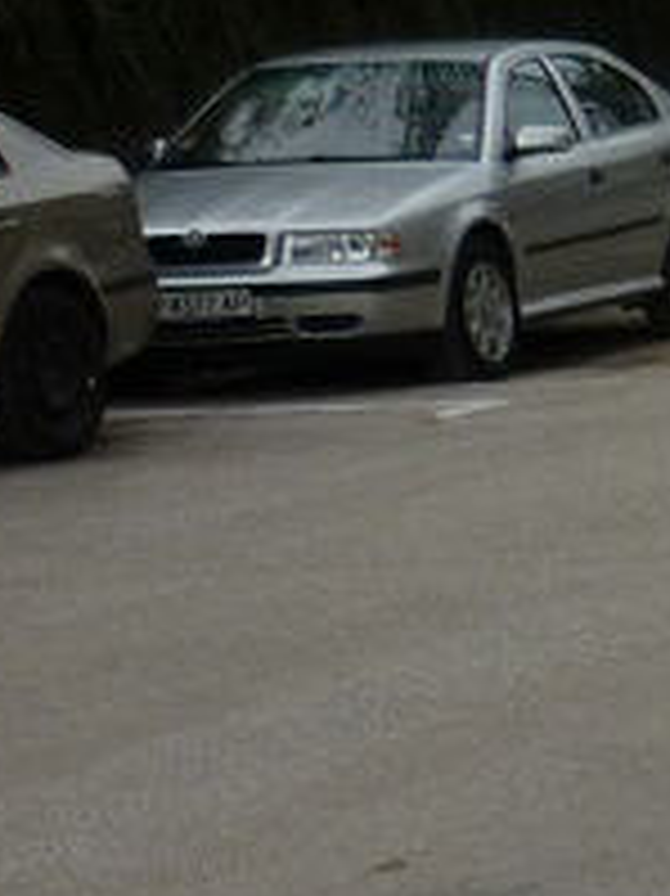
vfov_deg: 11.8
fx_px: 4289
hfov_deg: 7.5
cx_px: 2217
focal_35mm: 166
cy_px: 806
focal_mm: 5.5
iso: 80
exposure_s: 1/400
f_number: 2.8
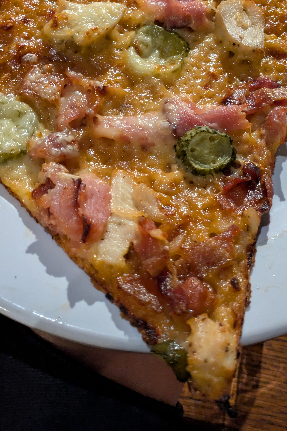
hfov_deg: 29.8
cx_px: 170
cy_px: 101
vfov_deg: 42.1
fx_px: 538
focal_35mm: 45
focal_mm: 5.43
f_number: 1.89
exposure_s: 1/16.7
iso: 1000
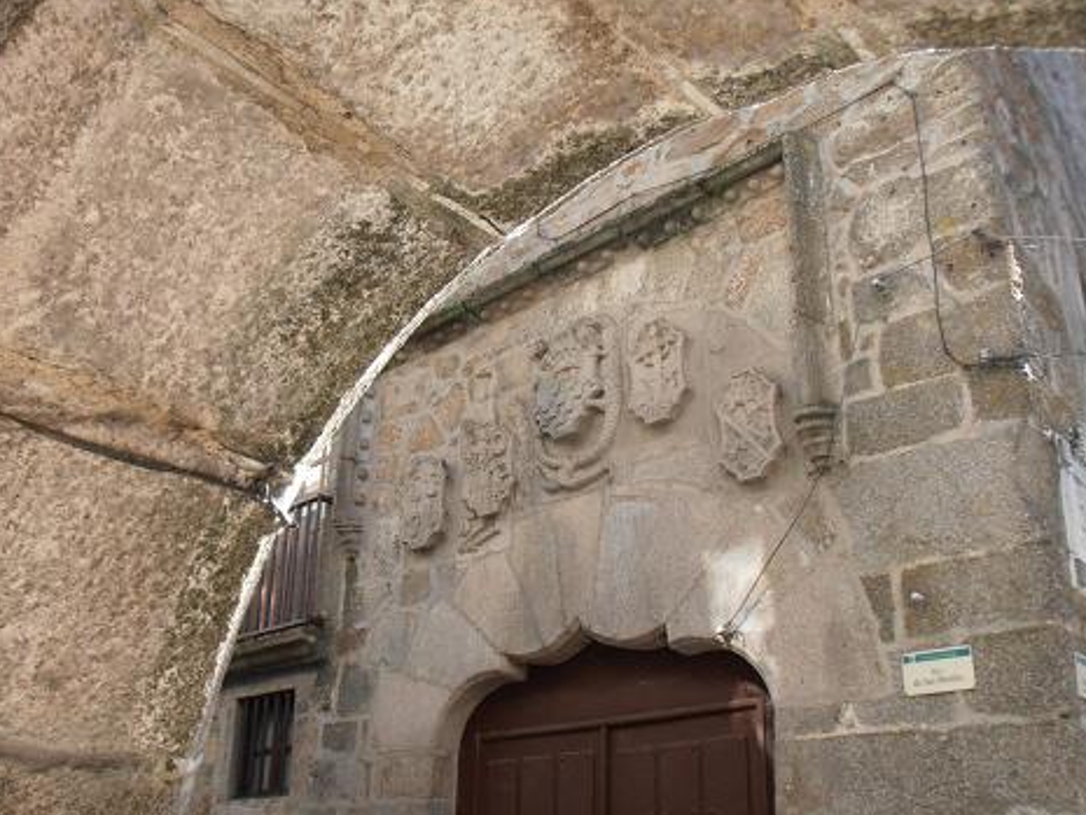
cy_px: 455
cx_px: 486
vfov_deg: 34.3
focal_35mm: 42
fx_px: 1318
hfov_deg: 44.7
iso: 160
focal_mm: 6.61
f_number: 3.9
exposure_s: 1/320
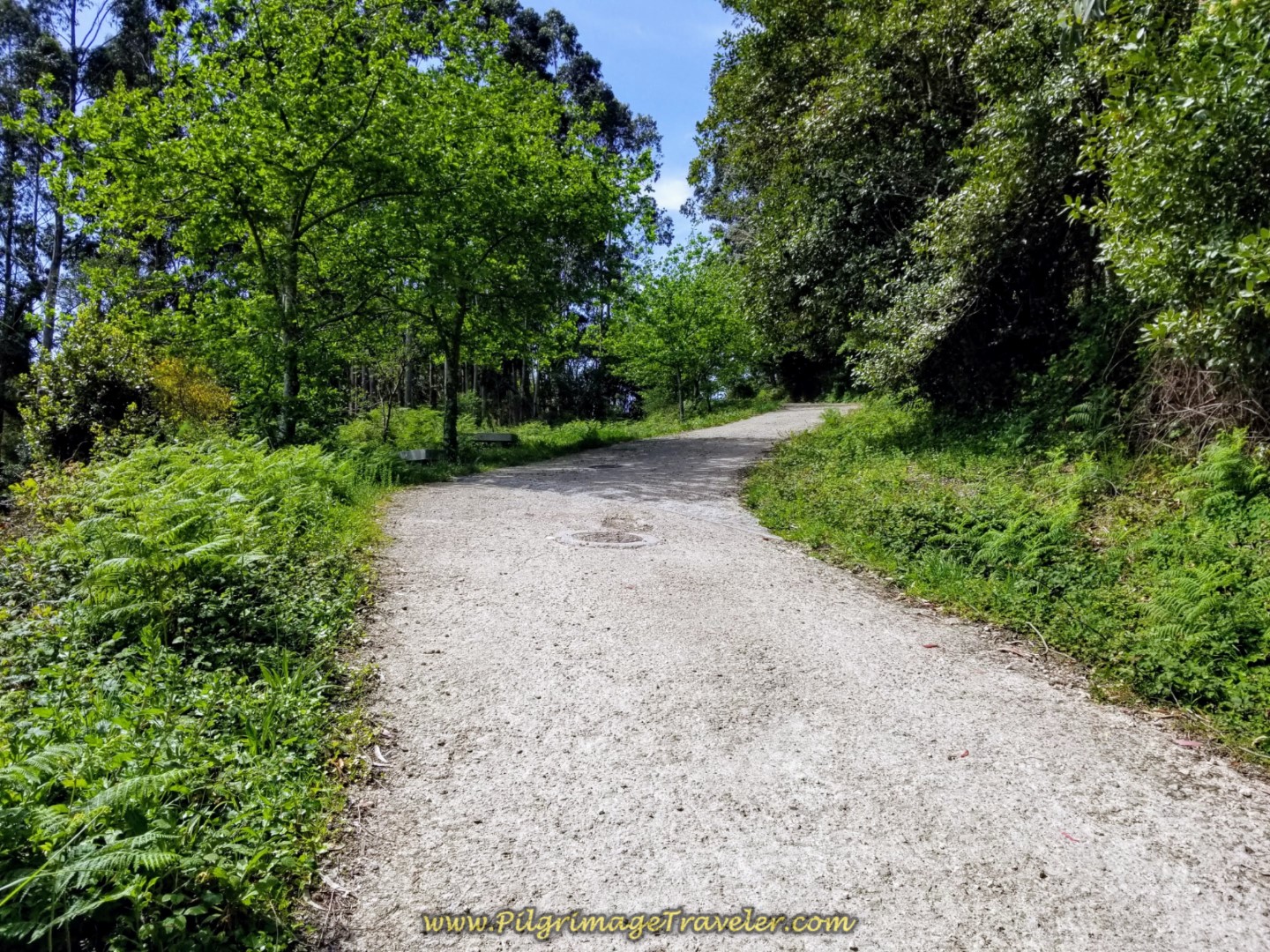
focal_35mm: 26
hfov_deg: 67.3
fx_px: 954
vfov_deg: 53.1
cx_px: 635
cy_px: 476
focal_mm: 4.3
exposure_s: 1/2264
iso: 50
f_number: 1.7
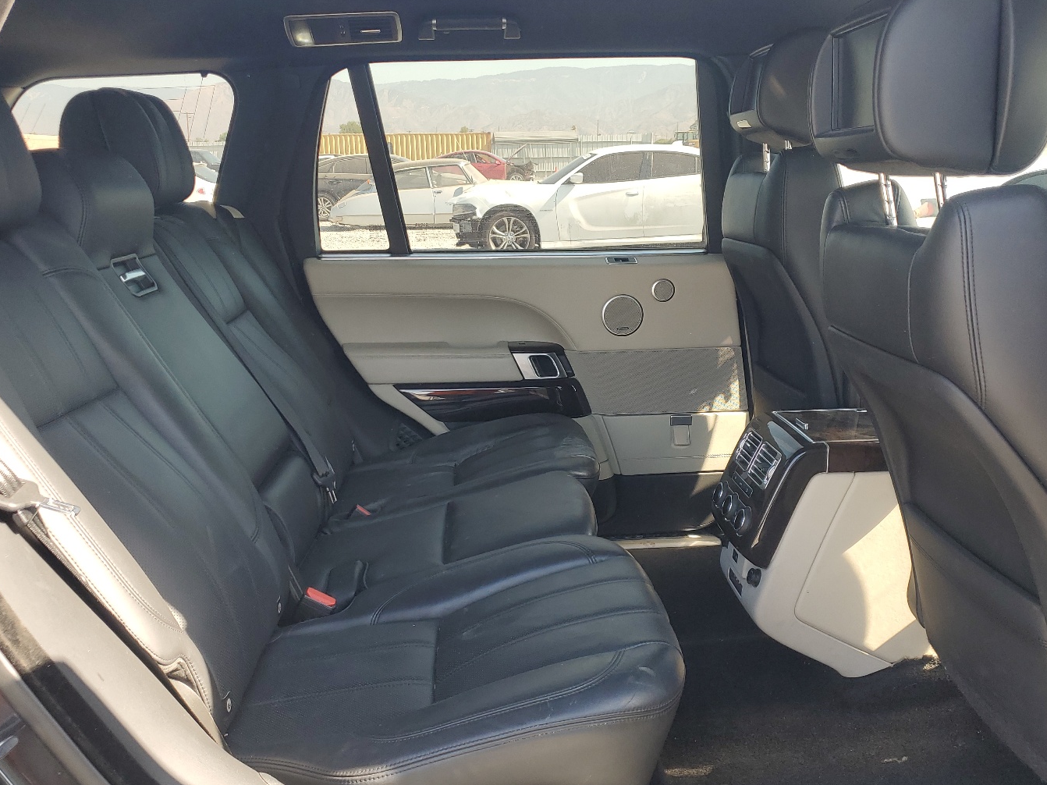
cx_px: 542
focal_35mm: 31
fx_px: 937
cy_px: 441
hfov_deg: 58.3
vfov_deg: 45.3
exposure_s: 1/244
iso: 50
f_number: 1.5
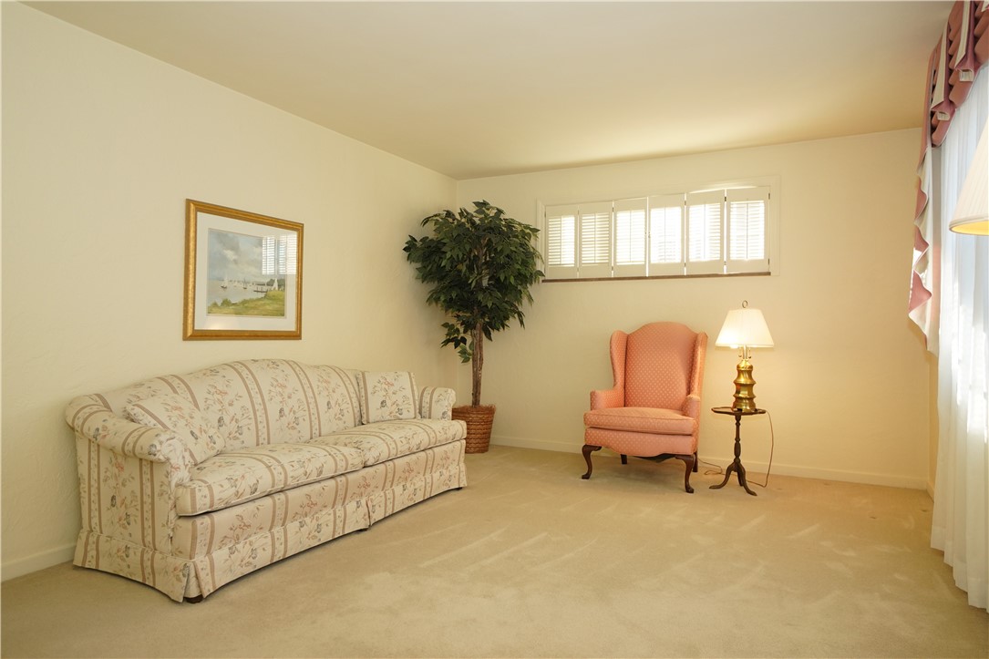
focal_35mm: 22
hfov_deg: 78.6
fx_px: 604
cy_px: 330
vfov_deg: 57.2
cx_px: 494
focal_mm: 15
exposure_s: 1/160
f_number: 4
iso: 800
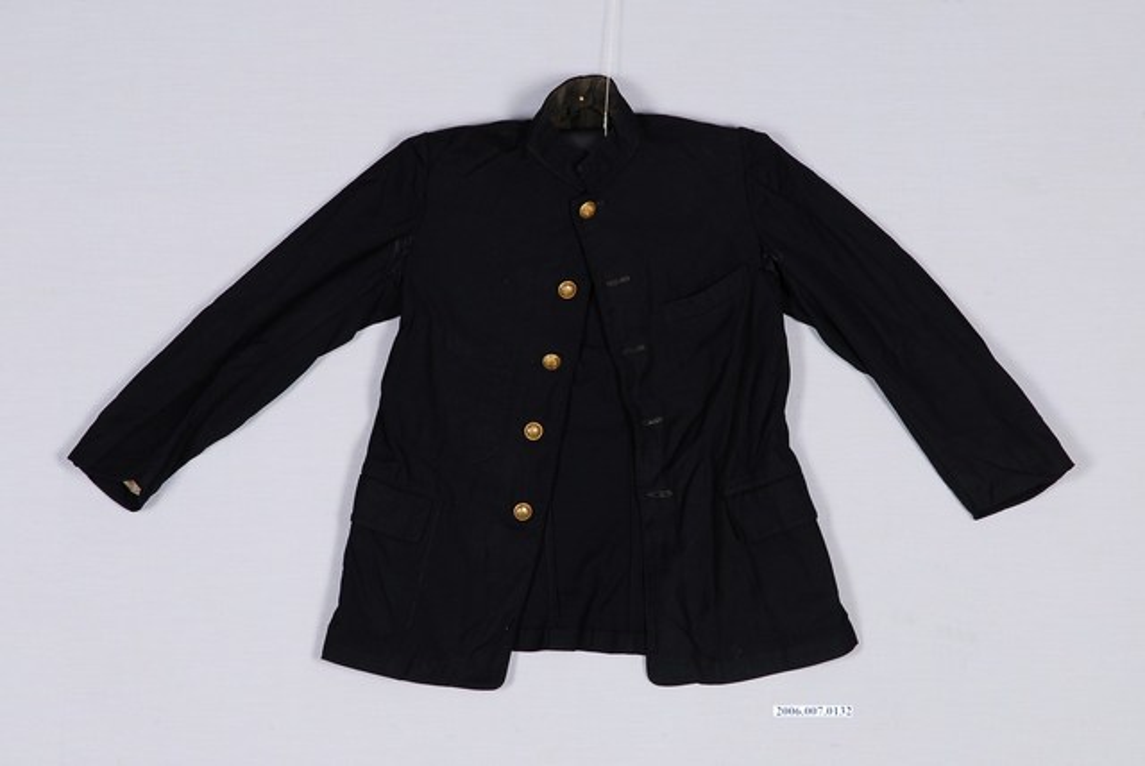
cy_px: 383
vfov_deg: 13.1
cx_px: 572
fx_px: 3343
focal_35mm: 105
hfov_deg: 19.4
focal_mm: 70
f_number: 10
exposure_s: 1/100
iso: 100
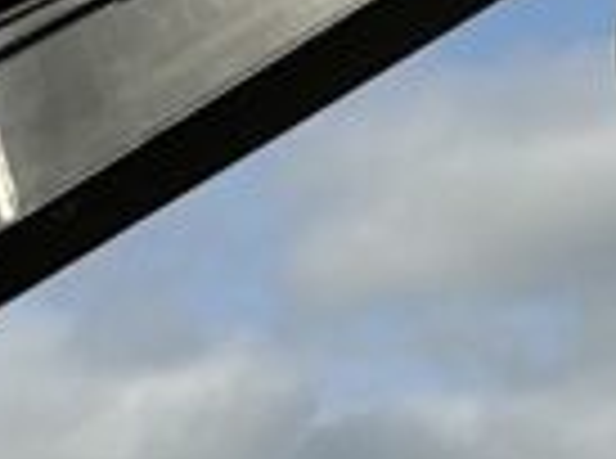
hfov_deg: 9.4
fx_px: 3727
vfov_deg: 6.9
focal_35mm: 210
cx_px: 369
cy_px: 702
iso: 25
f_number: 1.8
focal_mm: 3
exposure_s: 1/1730
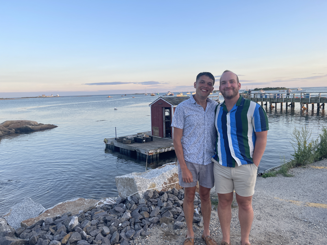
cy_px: 122
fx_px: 236
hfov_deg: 69.4
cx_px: 164
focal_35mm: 25
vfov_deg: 54.9
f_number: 1.6
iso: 32
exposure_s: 1/466
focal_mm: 5.1
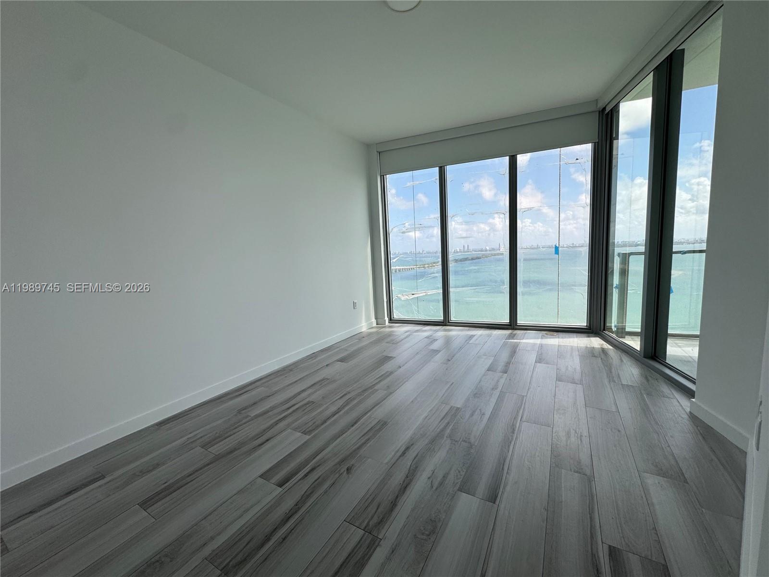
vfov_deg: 85.7
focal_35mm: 14
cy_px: 288
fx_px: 311
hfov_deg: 102.1
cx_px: 384
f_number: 2.2
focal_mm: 2.22
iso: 40
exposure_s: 1/1063
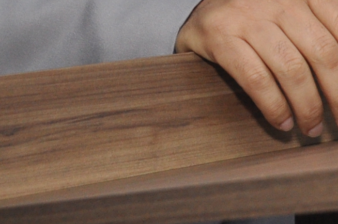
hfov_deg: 6.9
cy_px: -234
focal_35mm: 295
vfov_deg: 4.6
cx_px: 477
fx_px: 2766
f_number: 5.6
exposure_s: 1/60
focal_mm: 40
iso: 640
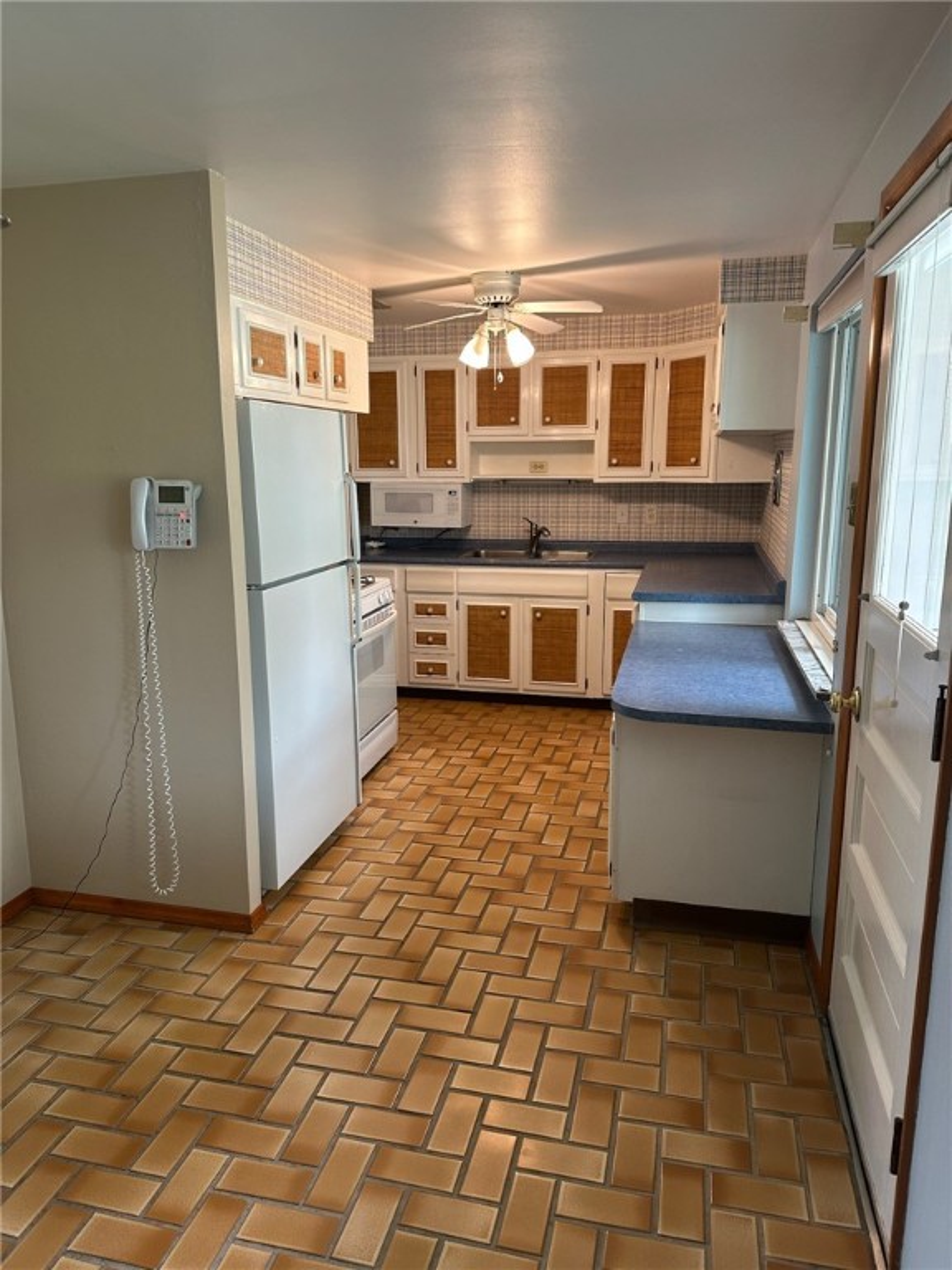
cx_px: 476
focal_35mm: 24
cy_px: 635
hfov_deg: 56.8
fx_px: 880
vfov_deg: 71.6
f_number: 1.78
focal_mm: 6.86
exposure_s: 1/60
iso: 160
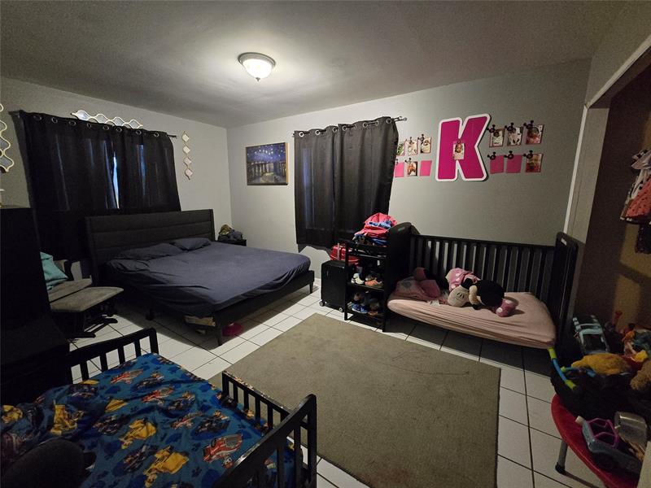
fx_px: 244
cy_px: 244
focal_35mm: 13
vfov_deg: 89.9
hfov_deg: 106.2
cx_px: 326
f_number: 2.2
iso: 1600
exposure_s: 1/60
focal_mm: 2.2
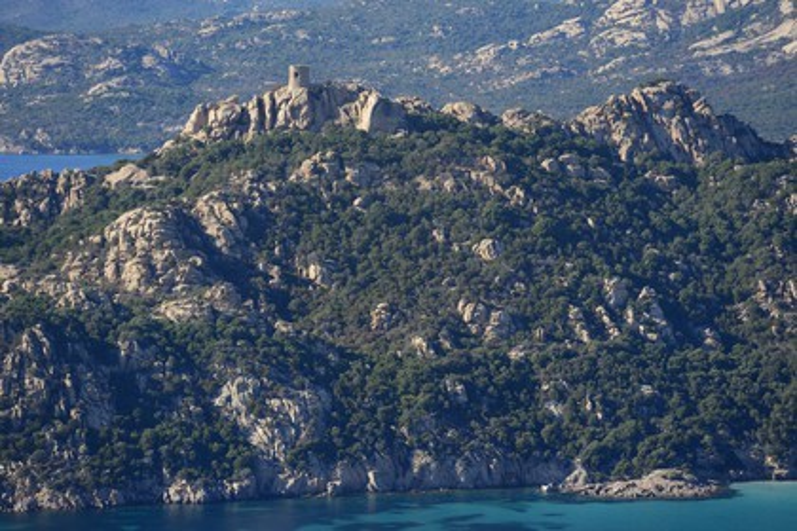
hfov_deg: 10.3
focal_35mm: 200
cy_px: 266
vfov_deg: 6.9
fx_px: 4427
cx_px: 398
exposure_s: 1/800
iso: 400
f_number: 6.3
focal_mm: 200
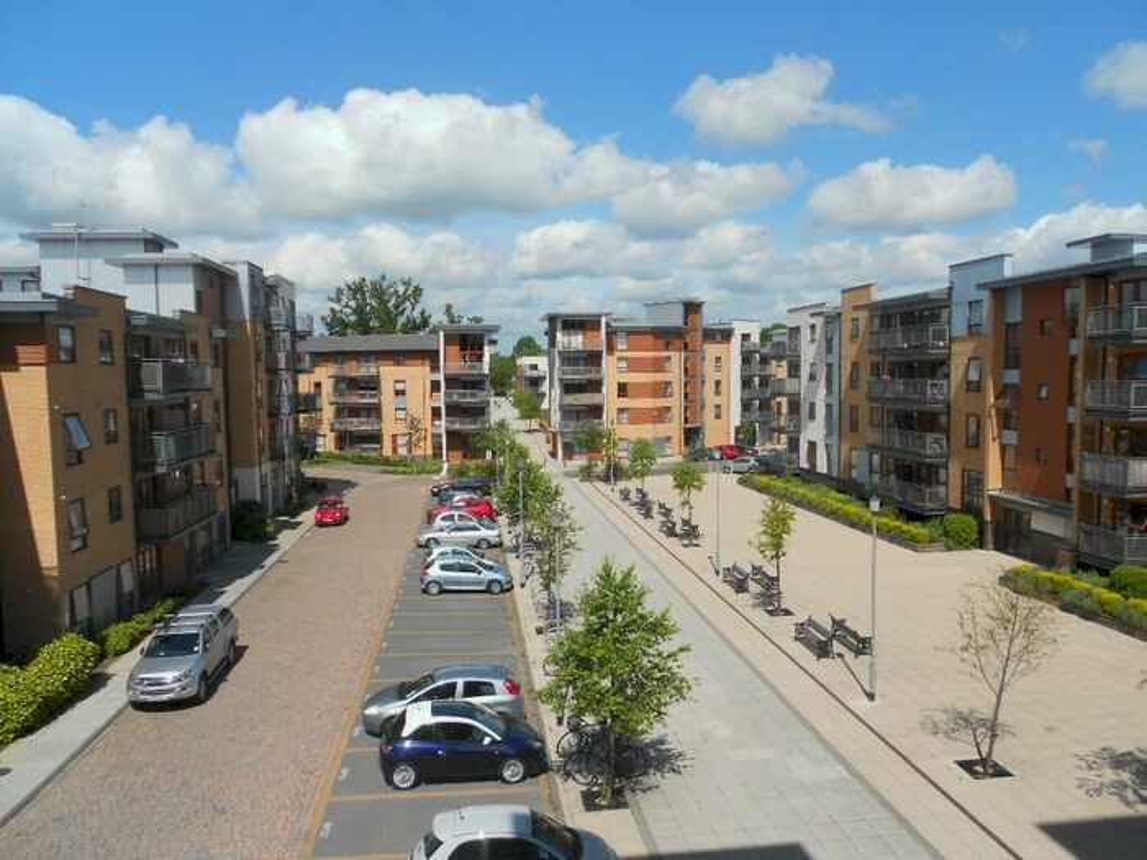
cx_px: 574
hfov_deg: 67.3
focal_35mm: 26
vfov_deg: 53.1
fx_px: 862
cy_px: 430
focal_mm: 4.6
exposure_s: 1/1250
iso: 80
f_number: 3.2
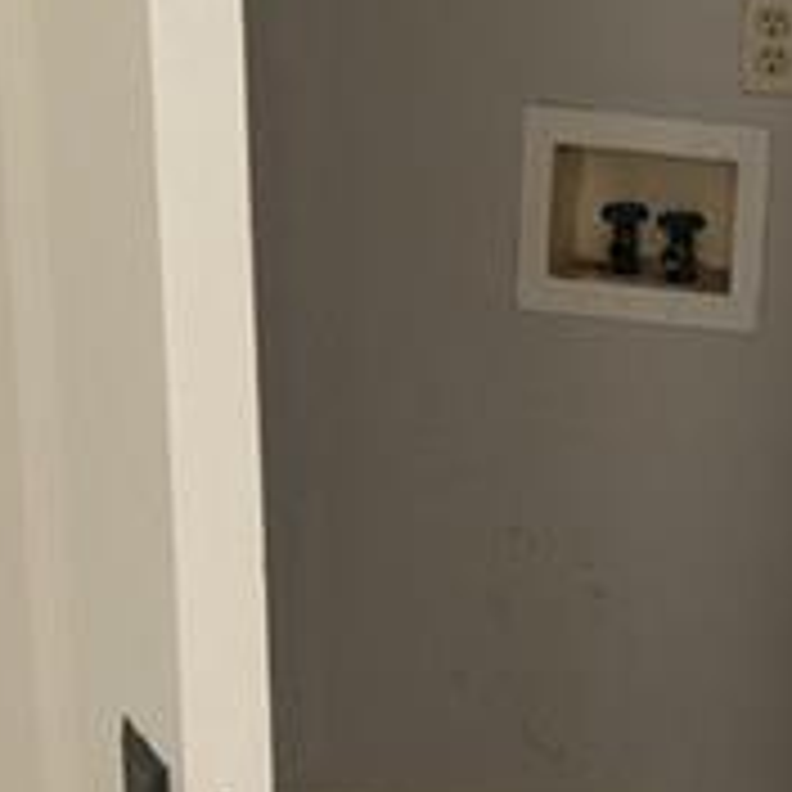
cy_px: 166
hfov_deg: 16.2
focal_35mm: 100
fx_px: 2589
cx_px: 1098
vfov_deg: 17.3
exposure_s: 1/40
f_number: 1.8
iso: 200
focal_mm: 5.4
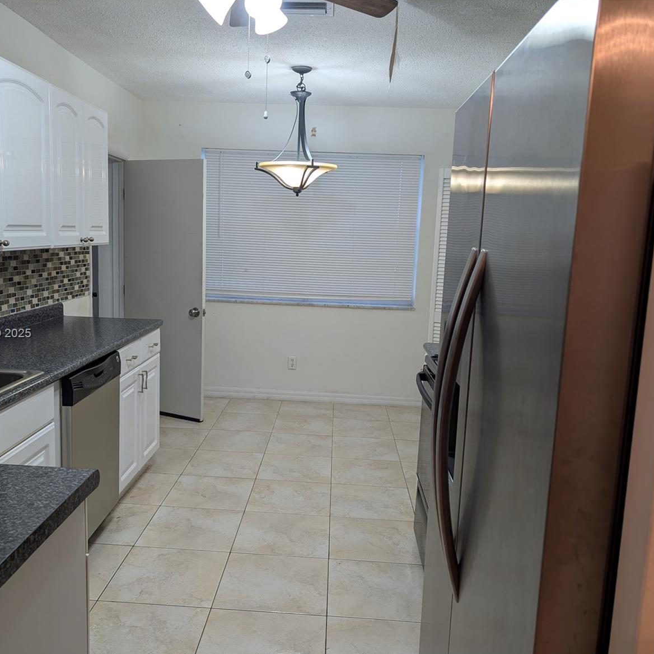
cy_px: 334
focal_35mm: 29
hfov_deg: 55.5
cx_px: 298
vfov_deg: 55.6
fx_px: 620
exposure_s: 1/24
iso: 28
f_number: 1.68
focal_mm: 6.9
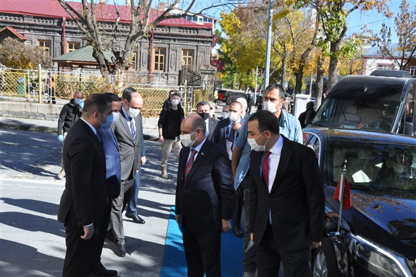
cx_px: 208
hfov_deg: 43.6
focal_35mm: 45
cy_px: 138
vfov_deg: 29.8
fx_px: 519
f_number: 13
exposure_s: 1/640
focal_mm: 30
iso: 1600
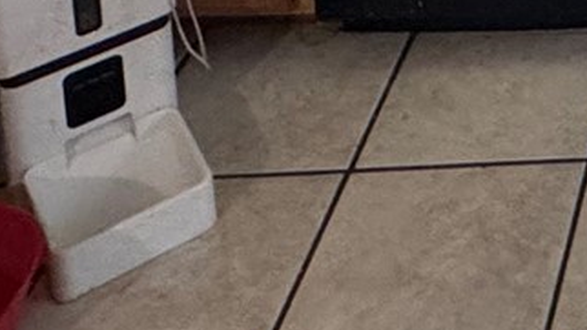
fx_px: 1416
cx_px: 981
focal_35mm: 91
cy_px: -664
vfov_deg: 9.9
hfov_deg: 19.2
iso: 320
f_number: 2.2
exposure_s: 1/60
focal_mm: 2.22
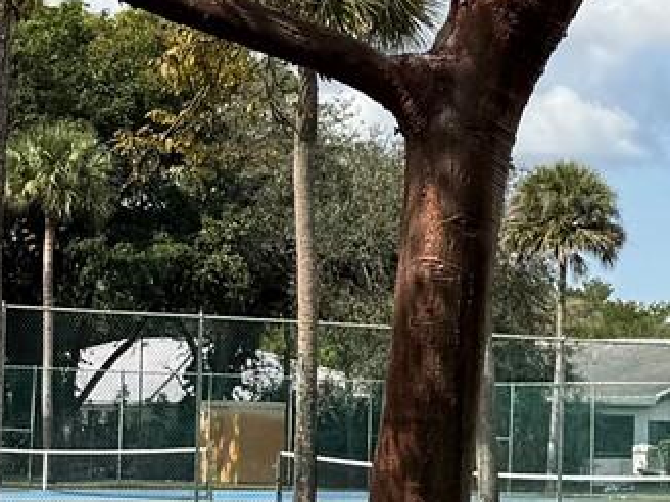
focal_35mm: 150
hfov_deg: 13.2
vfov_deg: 9.9
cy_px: 88
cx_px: 313
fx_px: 2903
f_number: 1.78
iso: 80
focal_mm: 6.76
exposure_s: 1/3953
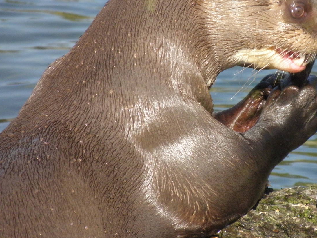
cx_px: 211
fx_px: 8088
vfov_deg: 1.7
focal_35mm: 883
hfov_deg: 2.2
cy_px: 68
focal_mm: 107.65
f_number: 5
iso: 400
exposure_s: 1/1000
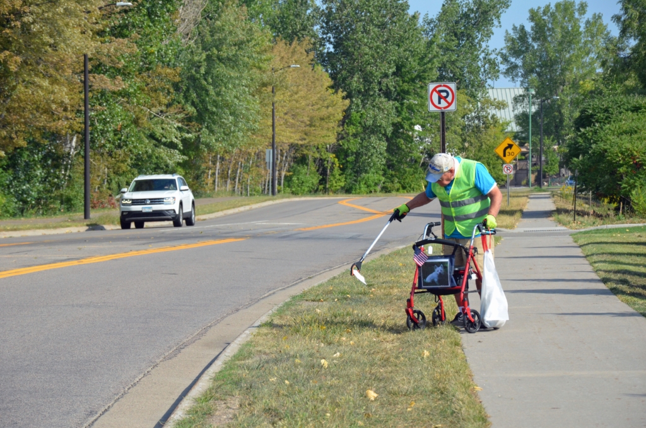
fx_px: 2820
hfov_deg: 13.1
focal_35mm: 158
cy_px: 214
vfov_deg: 8.7
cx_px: 323
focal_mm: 105
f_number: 9
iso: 640
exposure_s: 1/1250
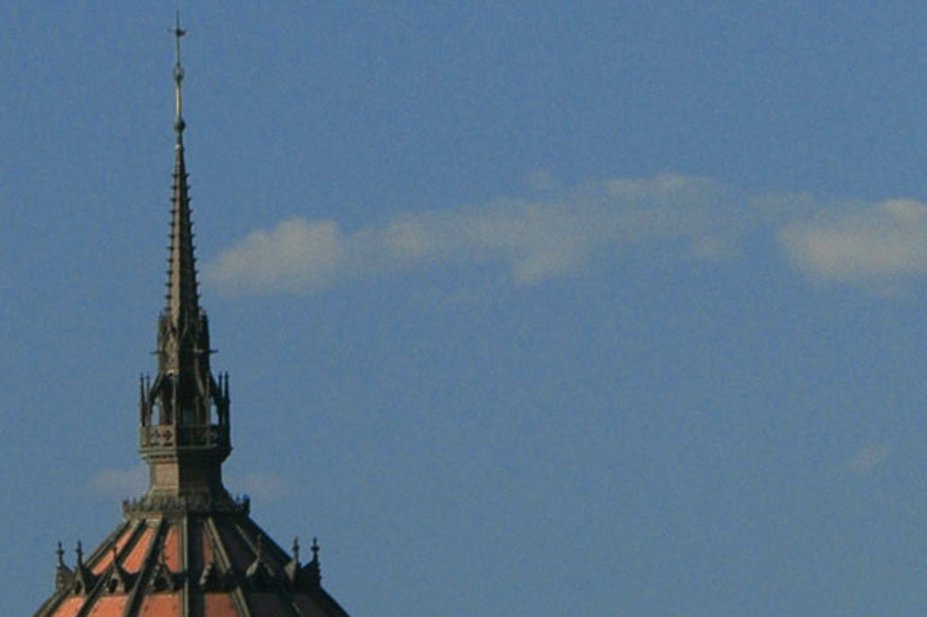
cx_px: 37
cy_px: 1577
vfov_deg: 1.5
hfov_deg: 2.2
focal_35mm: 919
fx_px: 23656
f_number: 6.3
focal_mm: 155
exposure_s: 1/250
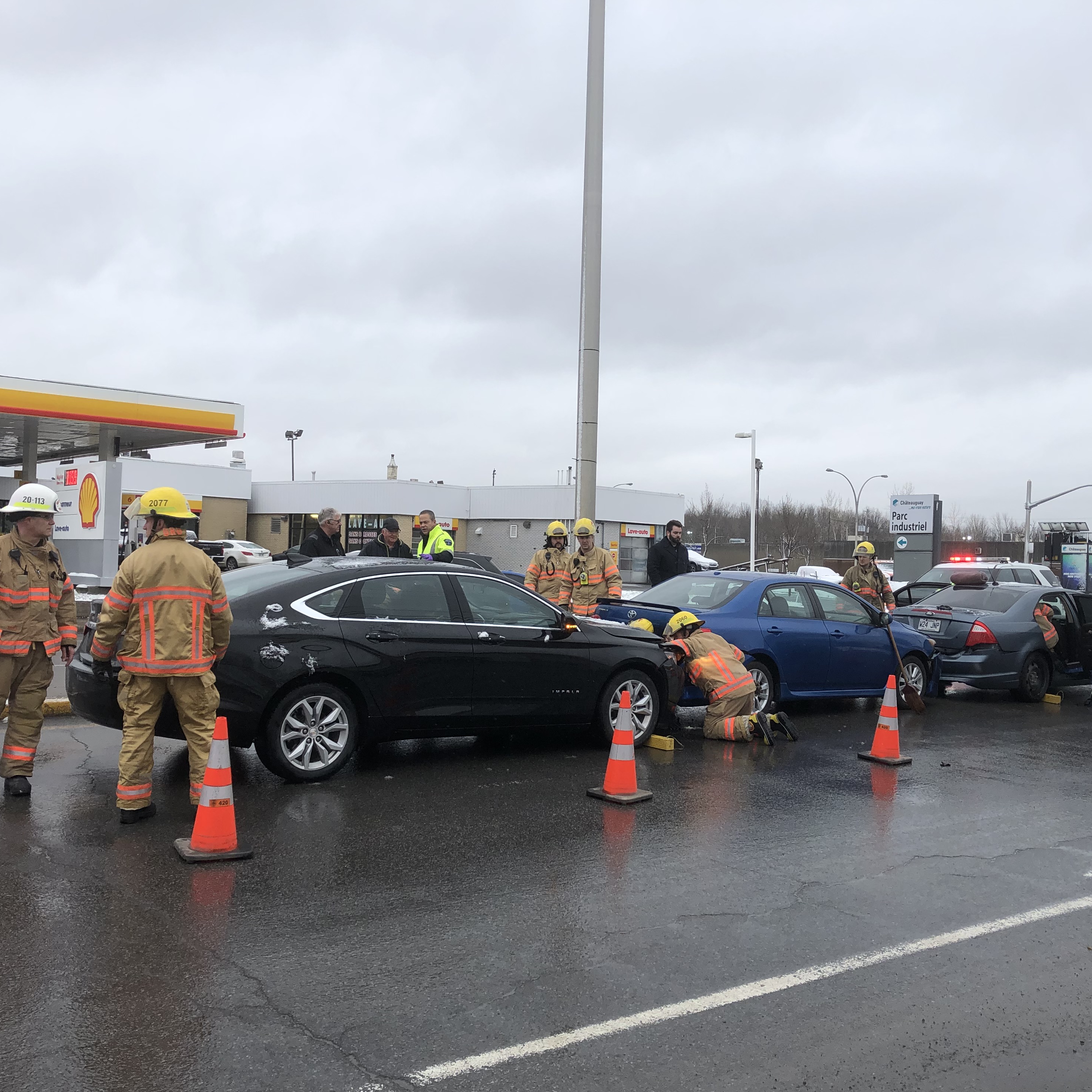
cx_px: 594
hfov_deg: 48.4
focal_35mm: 34
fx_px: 1213
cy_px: 561
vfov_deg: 48.4
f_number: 1.8
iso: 20
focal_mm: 3.99
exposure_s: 1/322
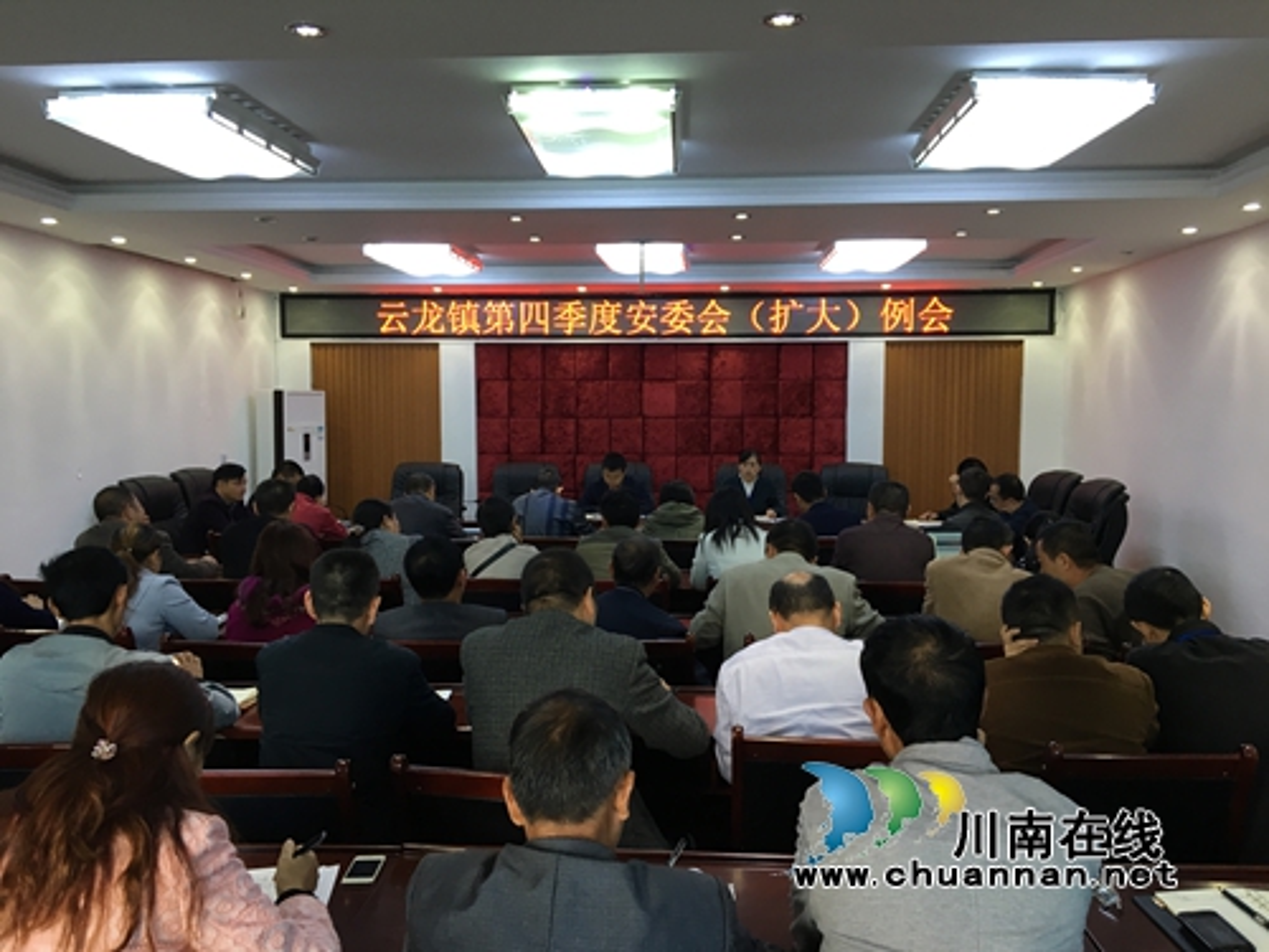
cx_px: 634
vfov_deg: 48.2
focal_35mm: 29
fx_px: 1063
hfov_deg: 61.7
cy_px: 476
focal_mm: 4.15
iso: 80
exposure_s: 1/33
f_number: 2.2
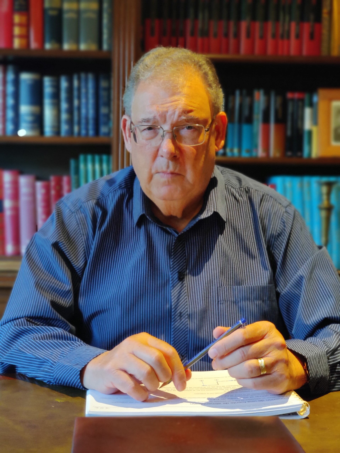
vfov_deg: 26.3
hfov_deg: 19.9
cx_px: 170
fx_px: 969
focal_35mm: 74
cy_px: 226
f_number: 2.44
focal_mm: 6.95
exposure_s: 1/50
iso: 1250
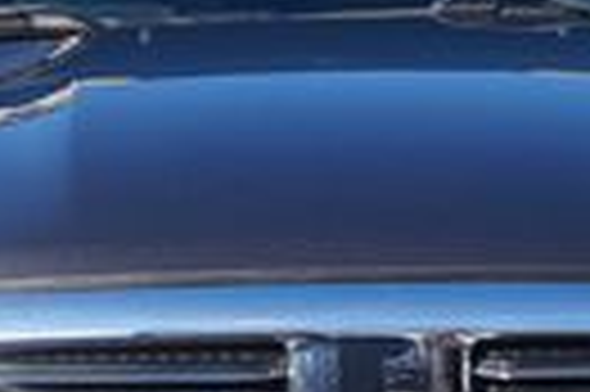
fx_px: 2757
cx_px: 270
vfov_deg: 8.0
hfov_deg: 12.2
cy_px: 514
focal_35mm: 168
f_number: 7.1
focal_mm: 23
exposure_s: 1/250
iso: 100
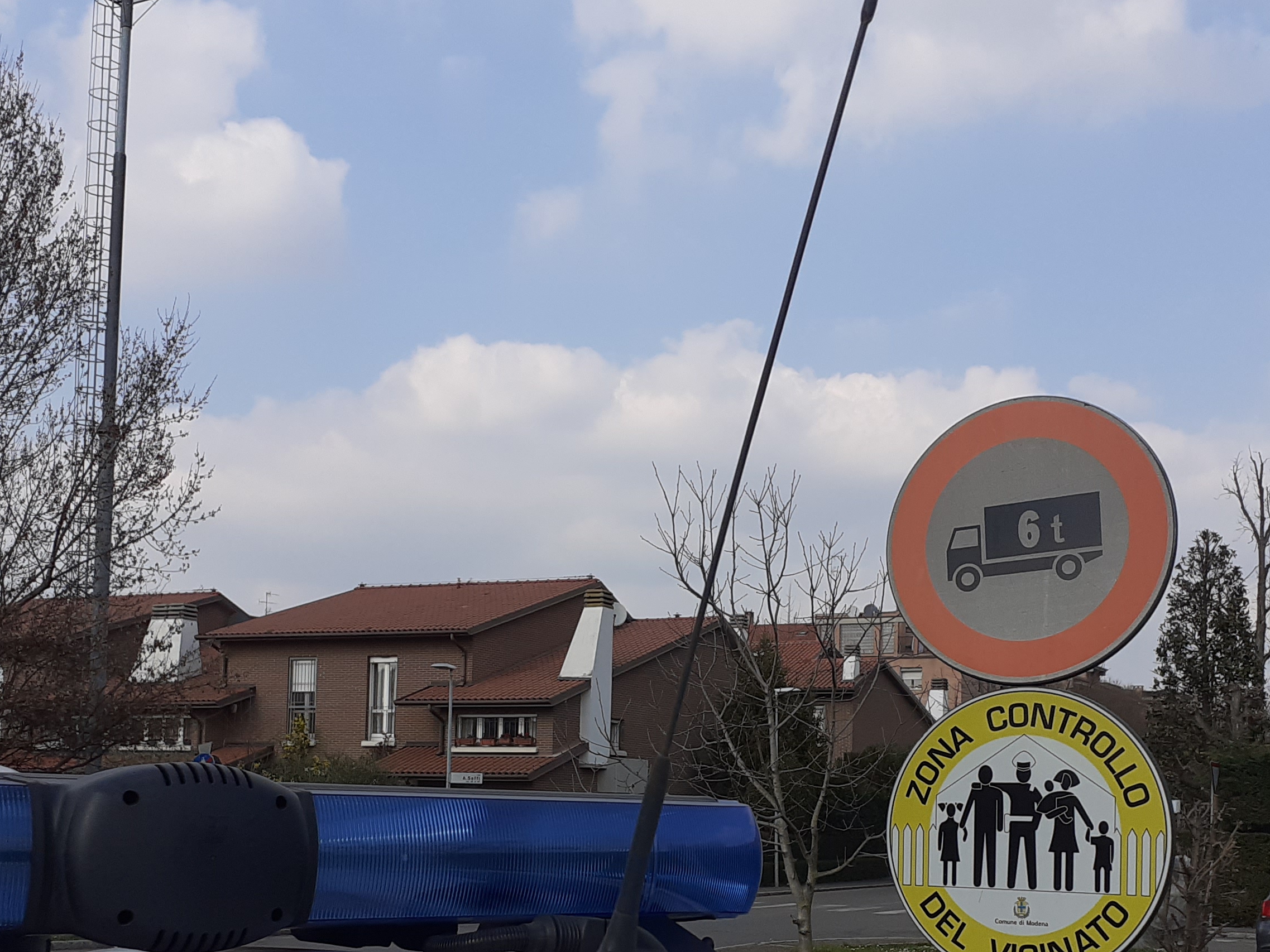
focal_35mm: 49
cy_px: 710
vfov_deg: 29.2
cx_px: 647
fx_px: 1798
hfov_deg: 38.9
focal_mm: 3.6
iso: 40
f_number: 1.9
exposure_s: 1/2188
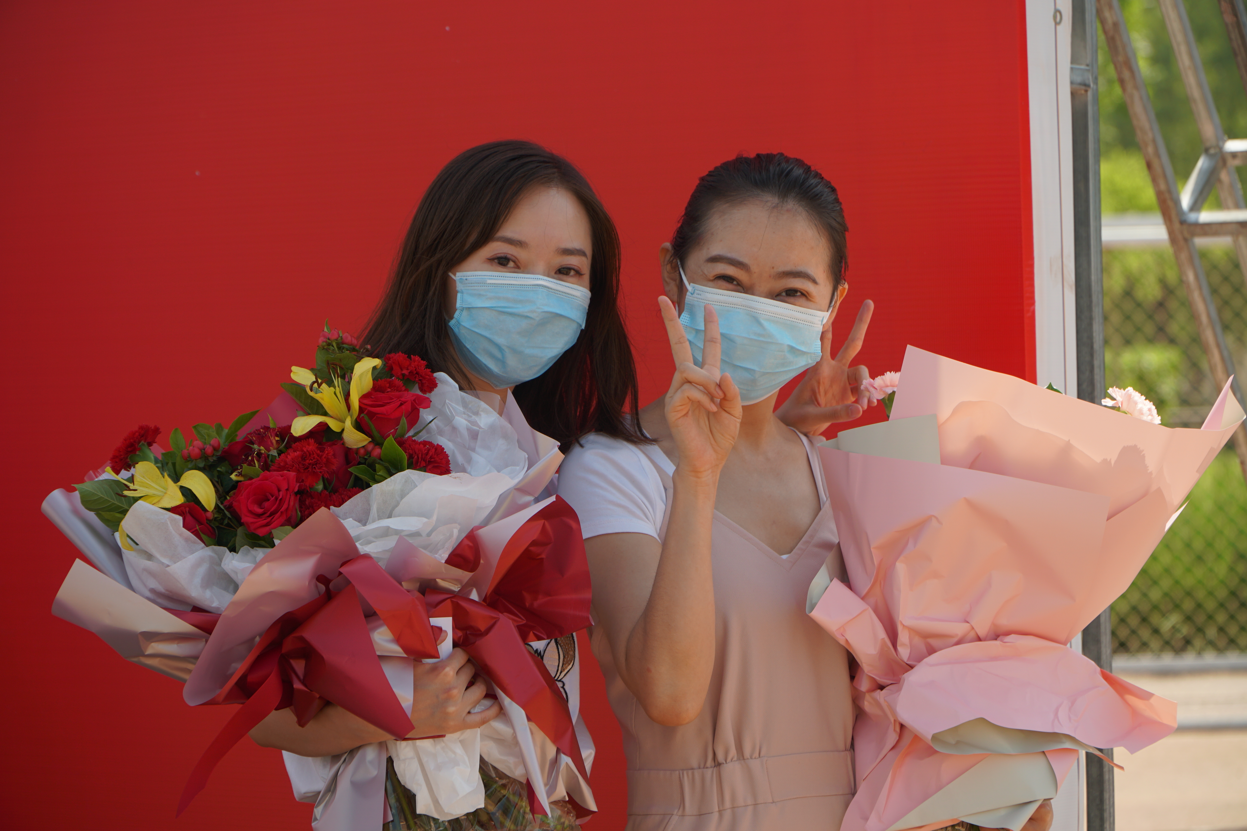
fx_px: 4312
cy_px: 416
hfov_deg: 16.5
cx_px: 624
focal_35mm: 124
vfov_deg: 11.0
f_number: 5
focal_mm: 83
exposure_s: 1/320
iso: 100
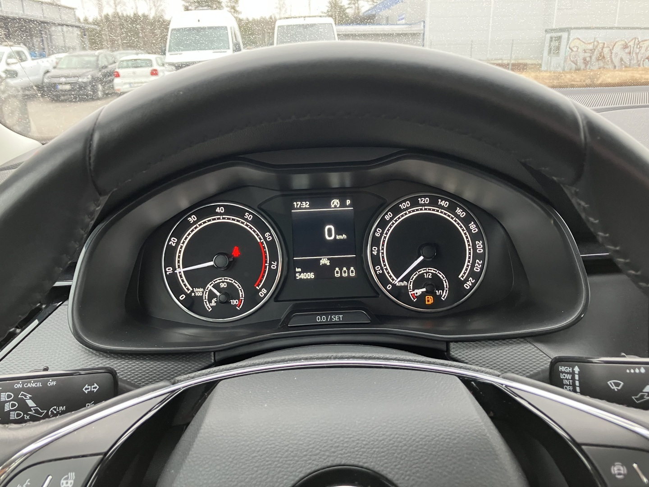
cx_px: 324
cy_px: 244
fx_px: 525
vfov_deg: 49.7
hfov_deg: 63.4
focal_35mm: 28
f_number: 1.8
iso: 160
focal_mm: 3.99
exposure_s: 1/50
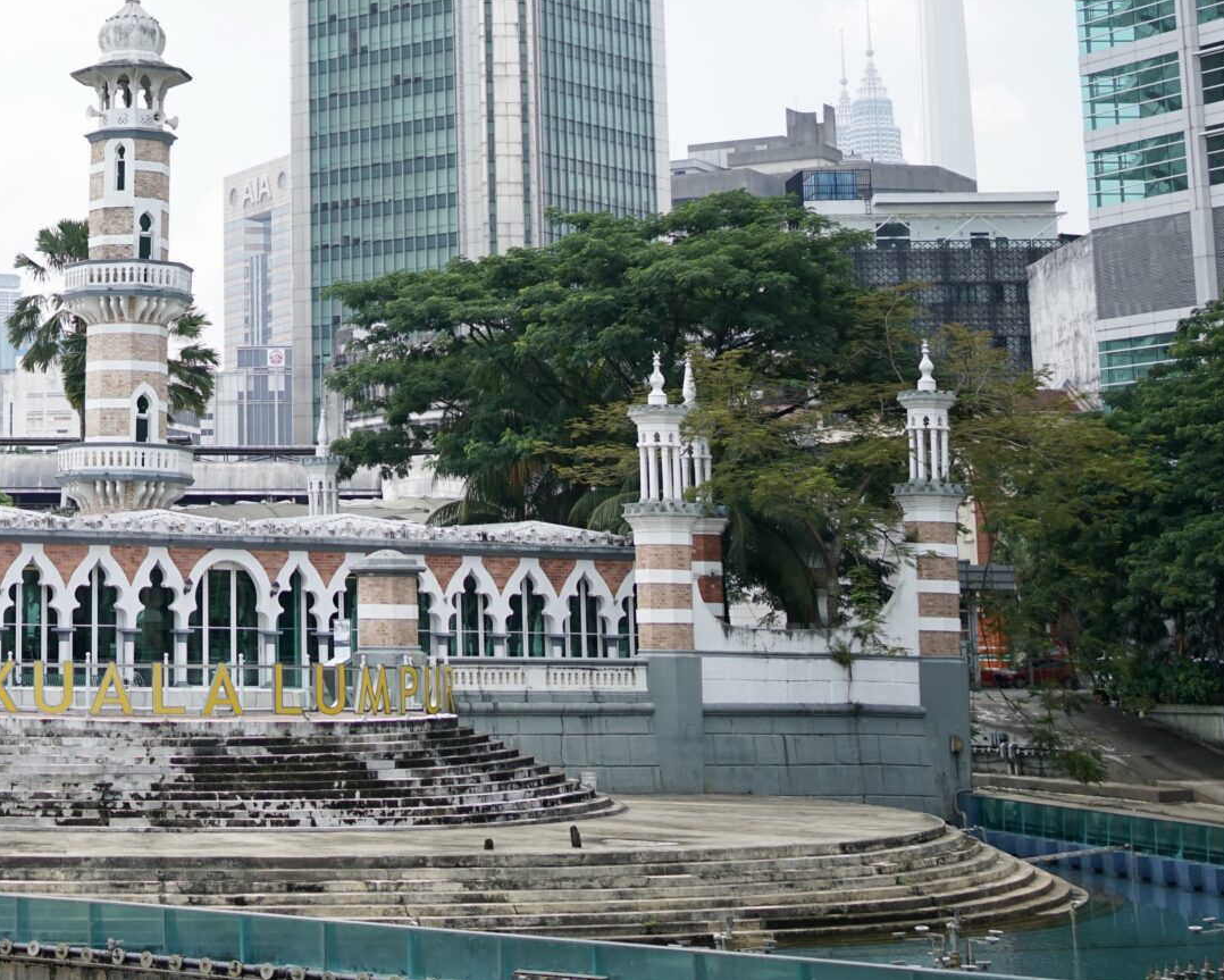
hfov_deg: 23.5
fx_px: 2826
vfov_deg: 19.2
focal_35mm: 78
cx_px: 33
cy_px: 57
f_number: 2.8
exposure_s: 1/3200
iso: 400
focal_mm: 35
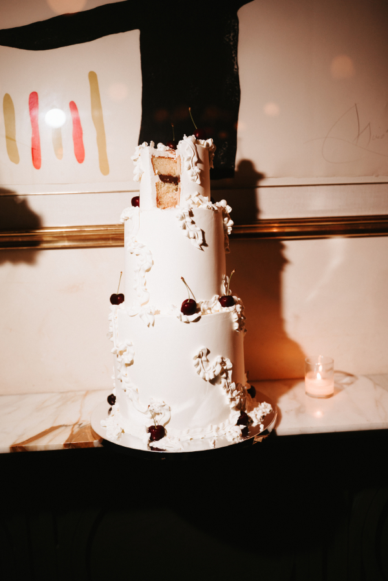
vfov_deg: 58.7
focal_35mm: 32
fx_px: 517
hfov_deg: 41.1
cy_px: 290
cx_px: 194
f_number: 2.8
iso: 400
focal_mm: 32
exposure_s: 1/125
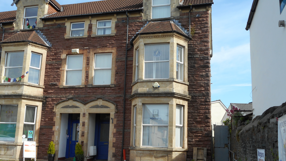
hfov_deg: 52.8
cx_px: 140
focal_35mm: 38
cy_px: 95
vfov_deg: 31.1
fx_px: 288
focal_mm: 6
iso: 80
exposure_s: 1/320
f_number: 4.2
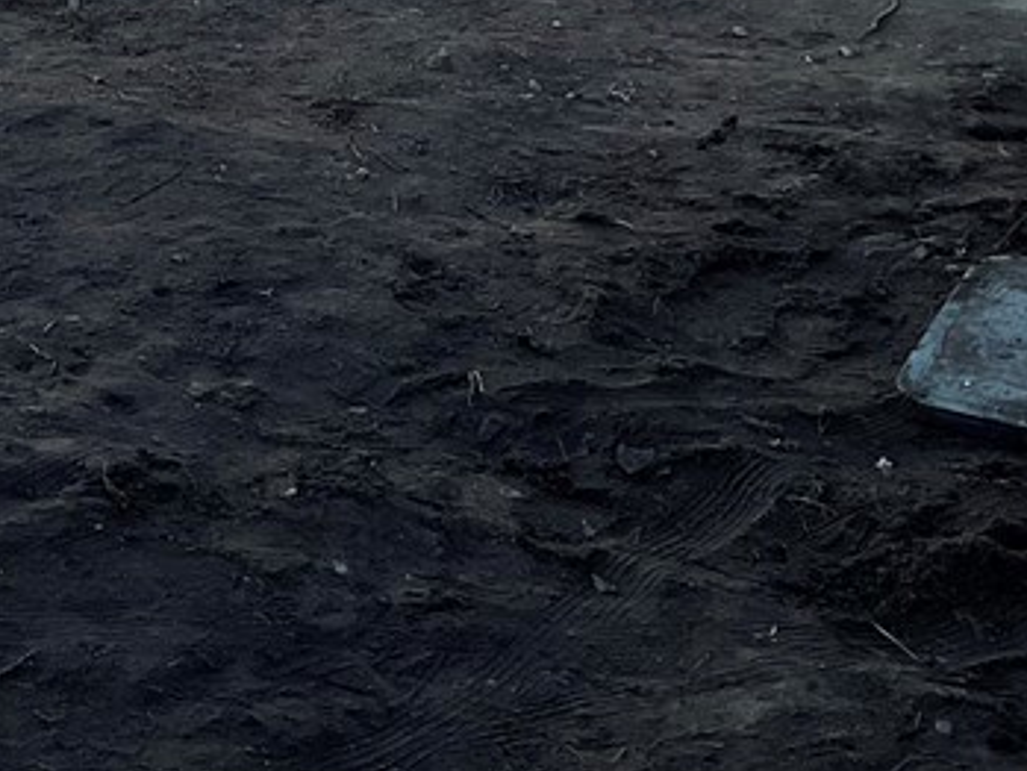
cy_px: -274
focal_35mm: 85
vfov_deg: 16.3
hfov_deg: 22.1
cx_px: -29
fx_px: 2523
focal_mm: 3
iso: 16
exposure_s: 1/1577
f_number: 1.8
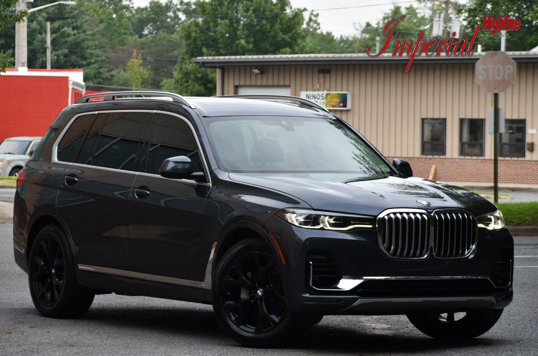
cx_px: 269
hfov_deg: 14.0
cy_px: 178
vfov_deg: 9.3
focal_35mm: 147
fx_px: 2191
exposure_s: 1/250
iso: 280
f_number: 5.6
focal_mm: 98
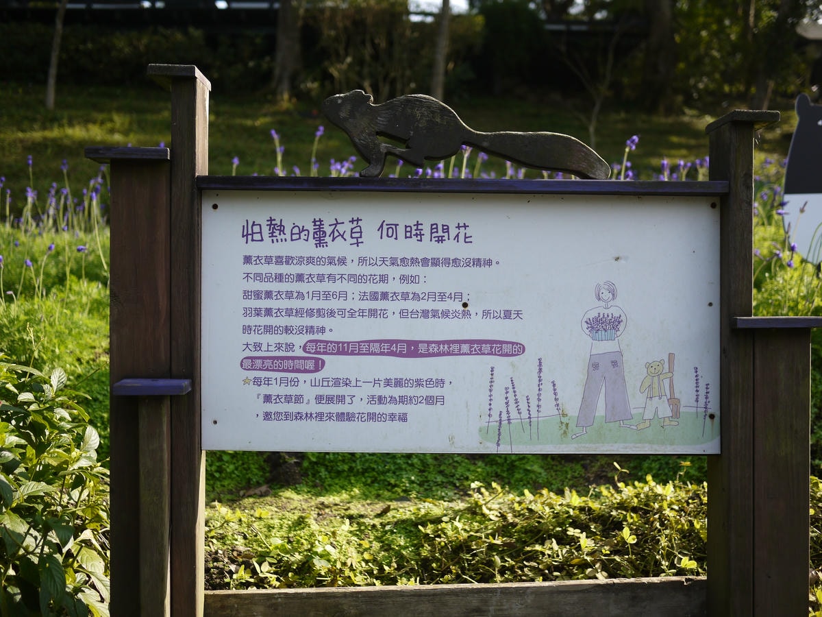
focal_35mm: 40
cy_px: 308
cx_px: 411
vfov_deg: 36.0
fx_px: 950
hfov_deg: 46.8
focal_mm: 20
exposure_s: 1/1300
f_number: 2.2
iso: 160
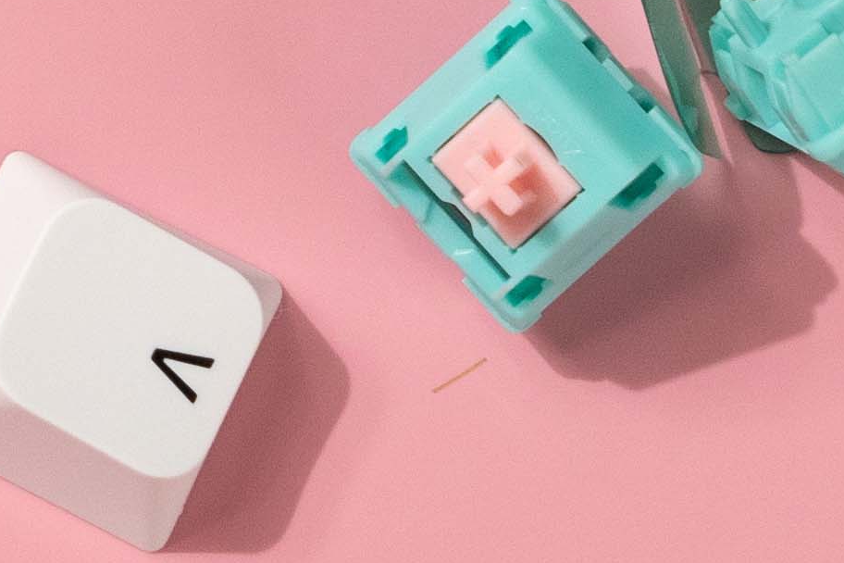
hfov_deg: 4.5
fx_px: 10620
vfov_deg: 3.0
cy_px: -487
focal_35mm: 453
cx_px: -543
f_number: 9
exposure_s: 1/125
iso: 800
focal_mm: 70
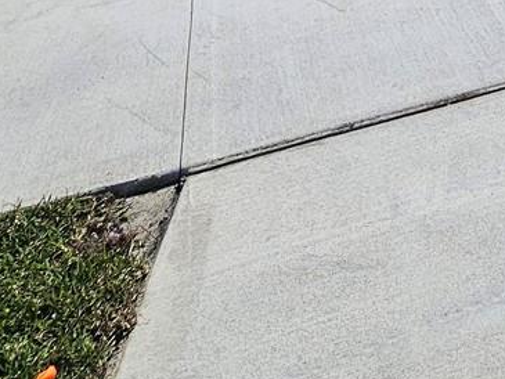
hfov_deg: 27.9
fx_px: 832
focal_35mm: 57
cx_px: 657
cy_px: -433
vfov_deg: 16.8
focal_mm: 2.2
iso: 50
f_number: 2.2
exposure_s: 1/5523
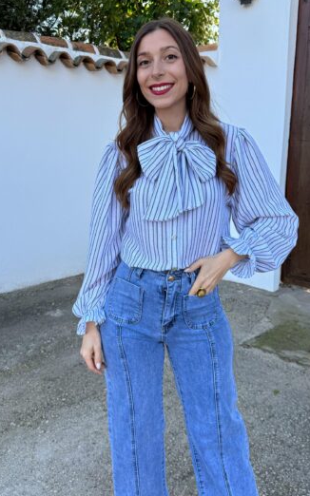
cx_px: 169
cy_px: 248
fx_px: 352
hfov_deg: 47.5
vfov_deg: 70.4
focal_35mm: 26
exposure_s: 1/547
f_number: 1.78
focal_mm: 6.76
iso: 80
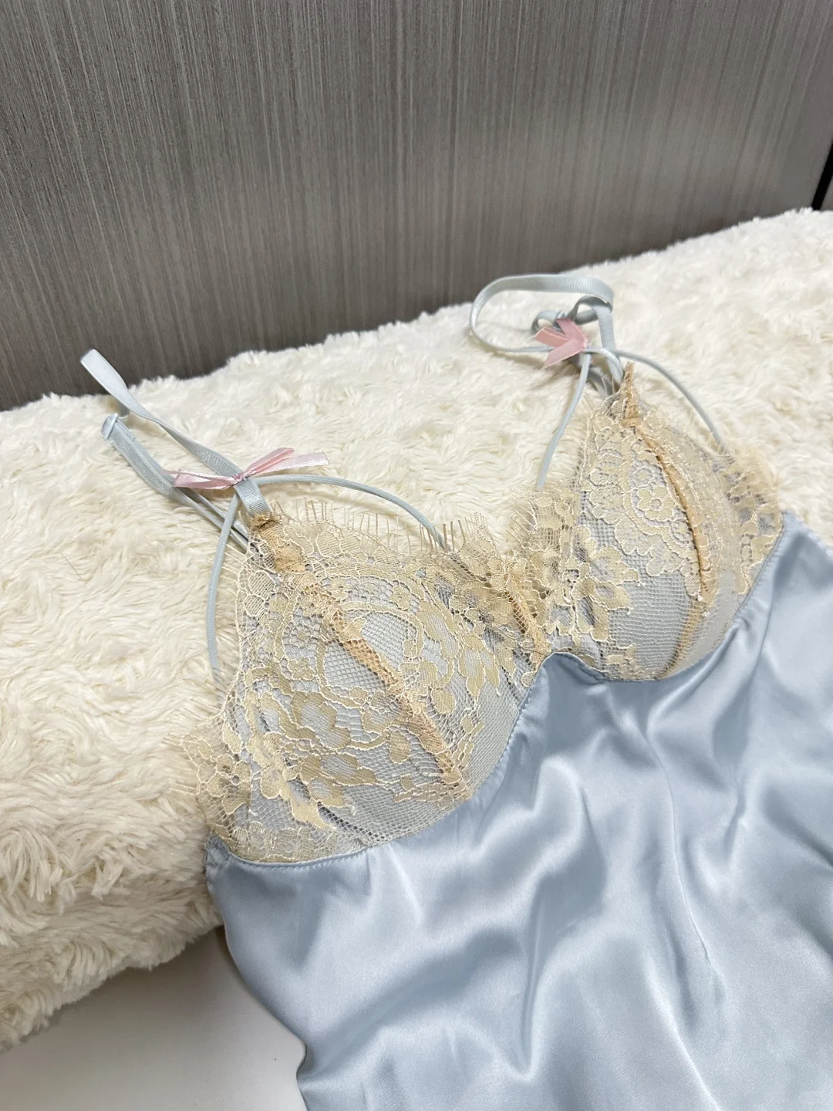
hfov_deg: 56.8
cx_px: 416
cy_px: 556
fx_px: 770
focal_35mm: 24
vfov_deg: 71.6
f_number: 1.78
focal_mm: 6.86
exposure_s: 1/60
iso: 320
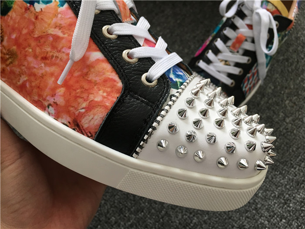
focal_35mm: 29
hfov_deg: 61.7
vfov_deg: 48.2
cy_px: 114
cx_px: 152
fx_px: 256
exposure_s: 1/33
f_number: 2.2
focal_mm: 4.15
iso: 50
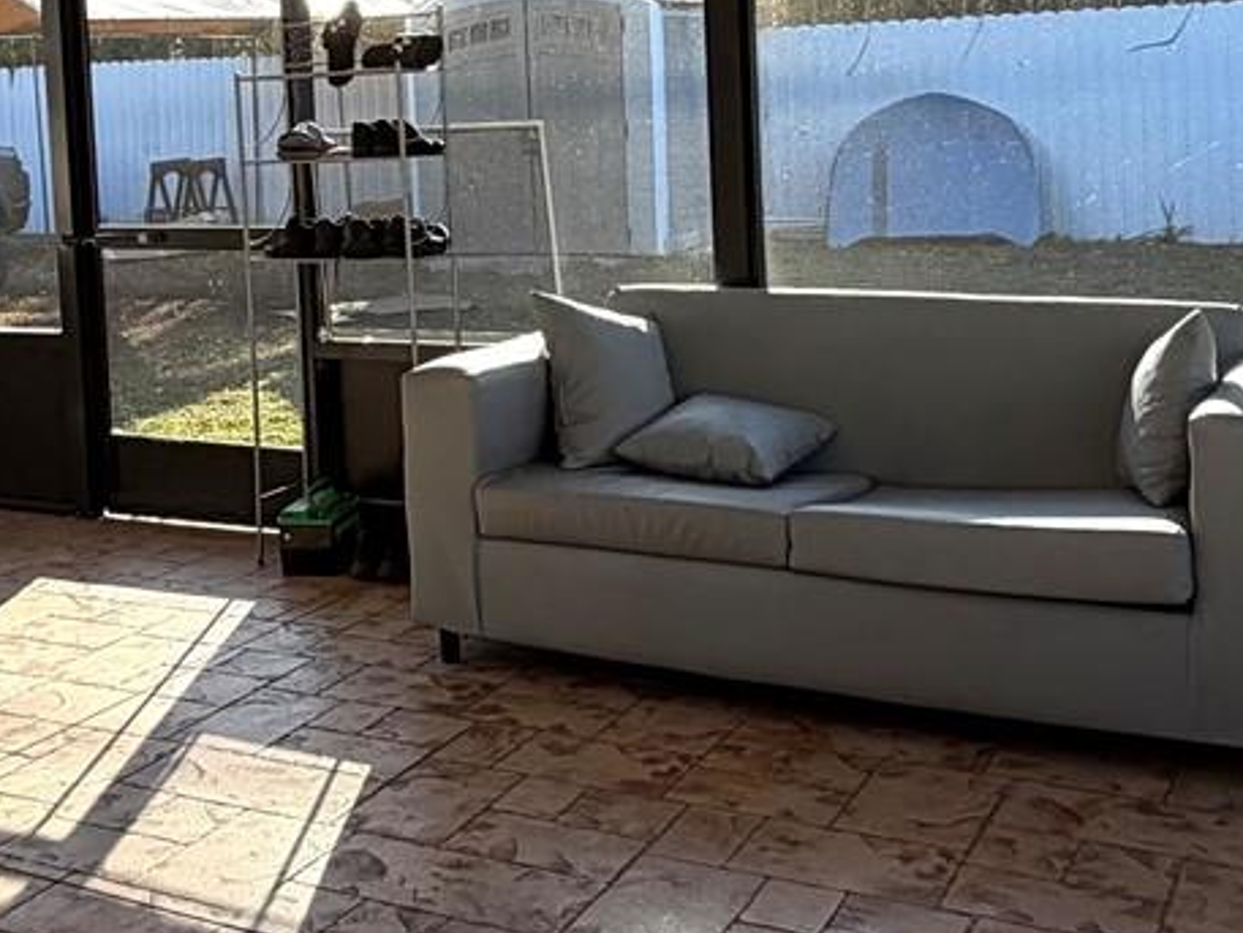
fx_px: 1760
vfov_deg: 28.9
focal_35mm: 49
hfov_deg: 38.7
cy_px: 163
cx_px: 468
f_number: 2.2
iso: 50
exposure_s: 1/502
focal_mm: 2.22
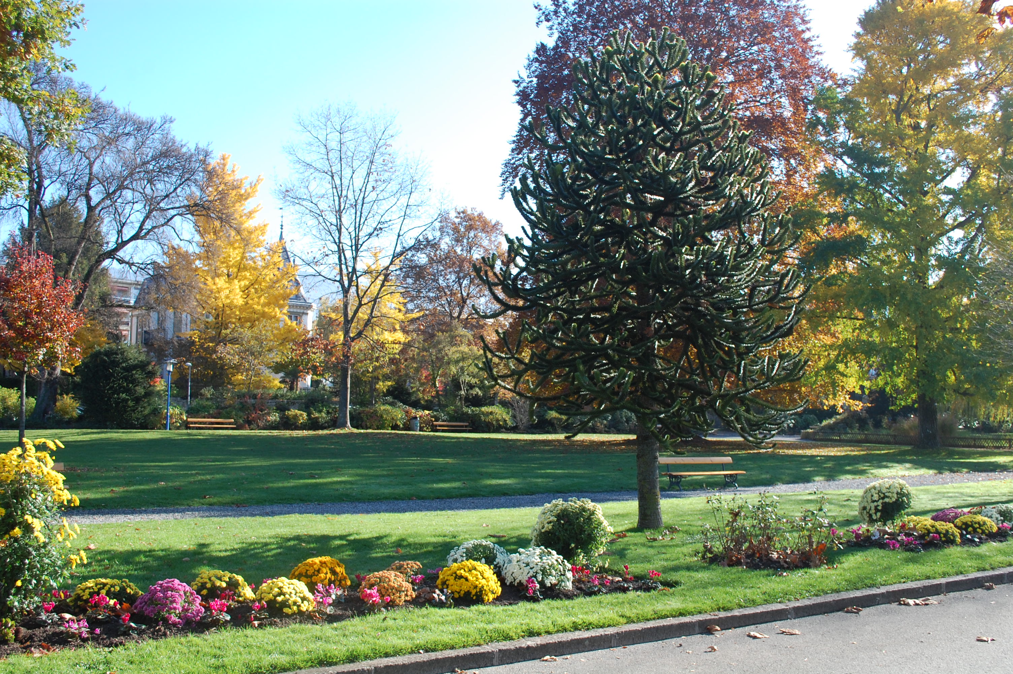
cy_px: 337
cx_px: 506
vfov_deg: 36.8
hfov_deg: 53.2
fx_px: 1012
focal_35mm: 36
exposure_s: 1/160
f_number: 6.3
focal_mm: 24
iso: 200
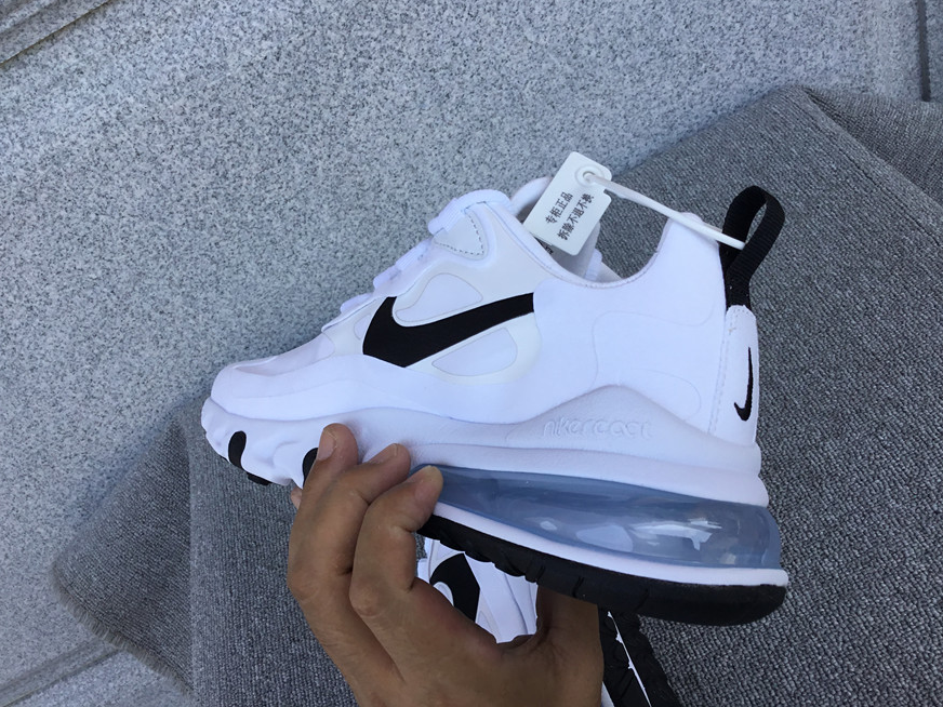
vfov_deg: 44.2
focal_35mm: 32
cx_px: 460
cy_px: 345
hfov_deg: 56.8
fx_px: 872
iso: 25
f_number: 2.4
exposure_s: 1/367
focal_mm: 3.3
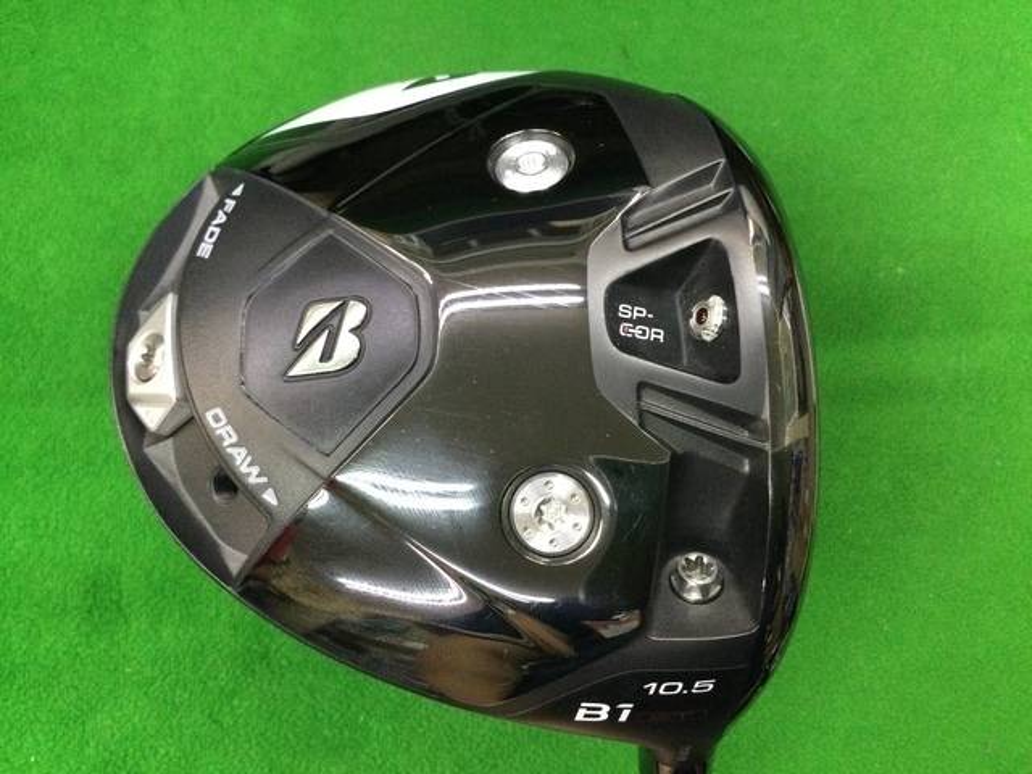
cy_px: 387
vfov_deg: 45.4
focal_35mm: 31
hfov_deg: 58.4
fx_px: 924
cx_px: 516
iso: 200
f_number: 2.4
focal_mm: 3.3
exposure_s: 1/30
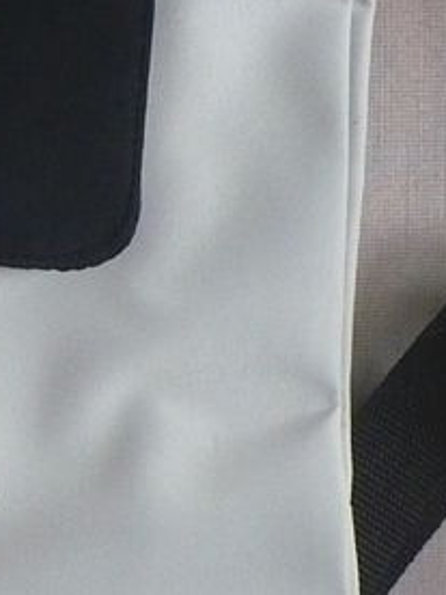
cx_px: -80
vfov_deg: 14.7
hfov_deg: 10.9
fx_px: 2302
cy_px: 382
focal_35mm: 134
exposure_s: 1/13
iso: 400
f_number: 2.8
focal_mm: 6.1
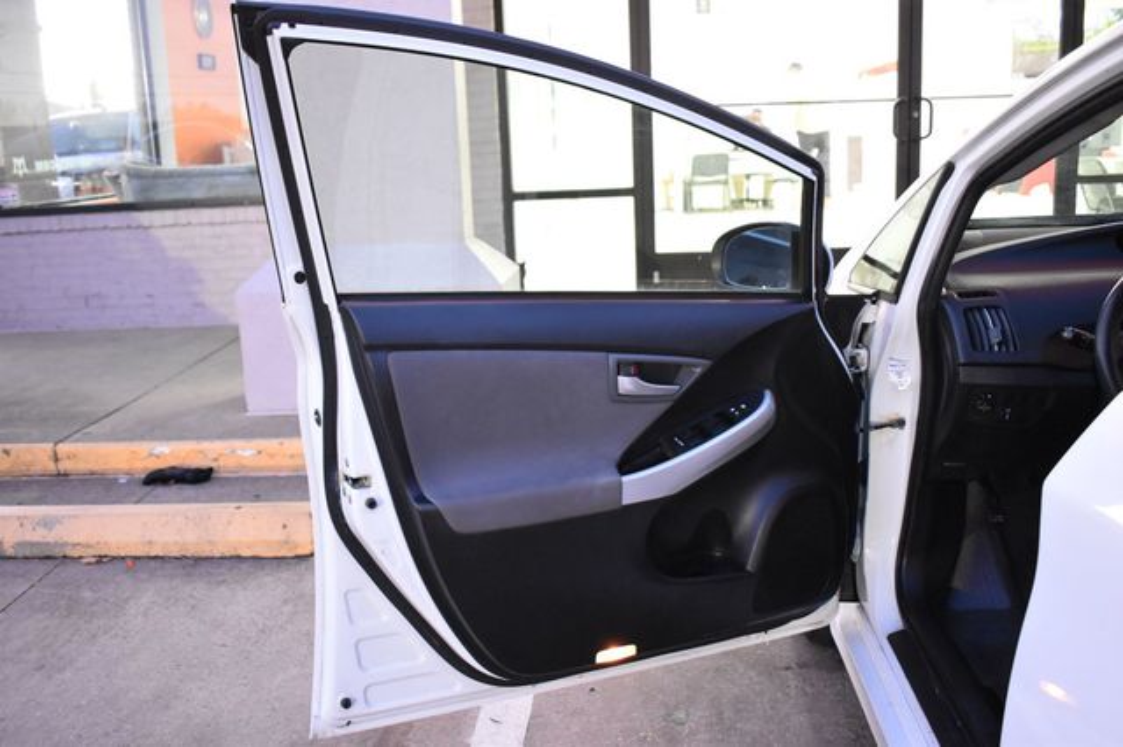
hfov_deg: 55.1
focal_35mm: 34
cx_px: 562
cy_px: 374
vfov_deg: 38.3
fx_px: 1076
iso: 3200
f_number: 3.8
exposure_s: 1/20
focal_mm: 23
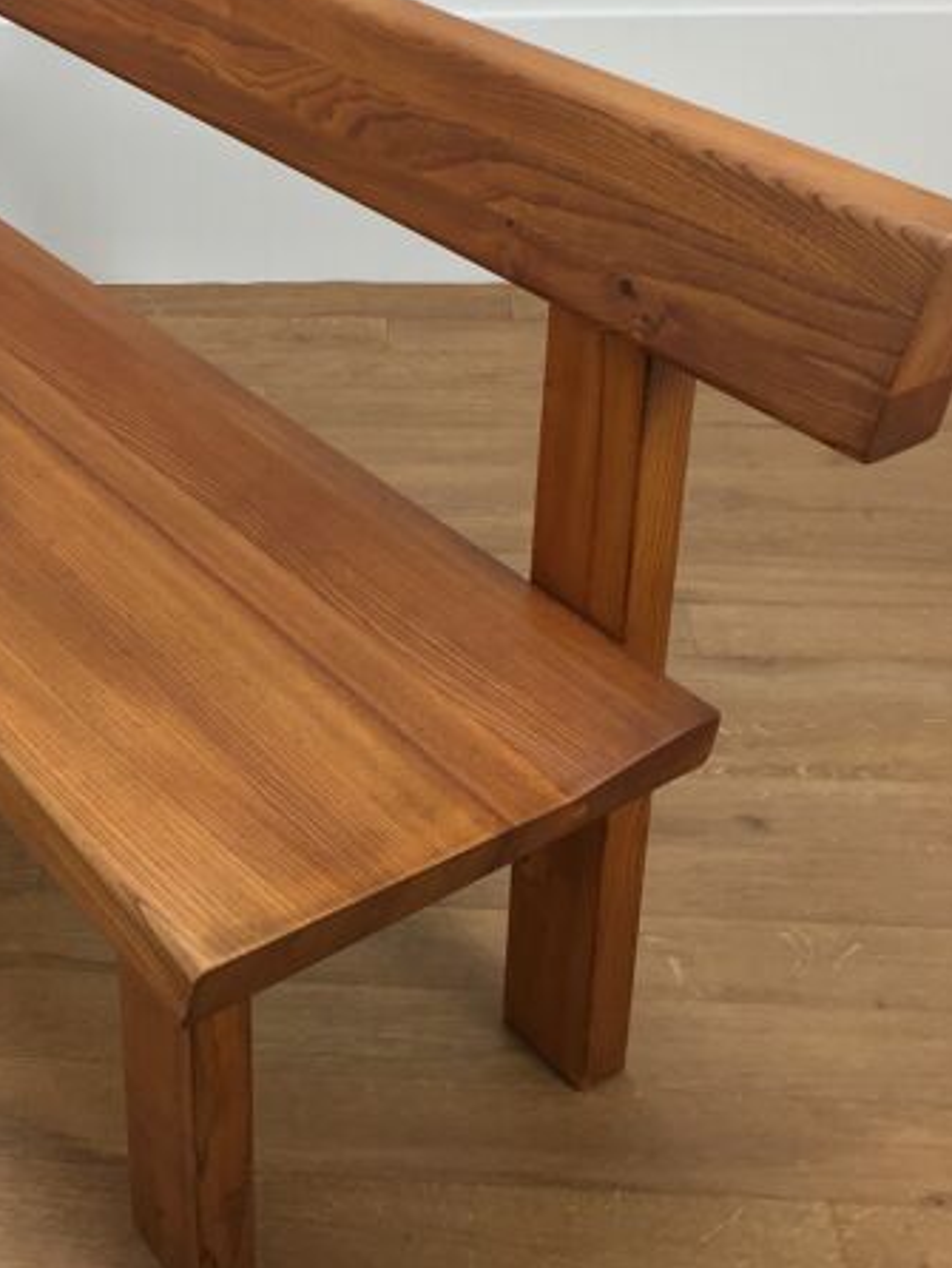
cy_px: 364
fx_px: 1905
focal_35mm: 52
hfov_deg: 27.5
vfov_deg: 36.2
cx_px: 185
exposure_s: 1/33
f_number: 2.2
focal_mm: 4.15
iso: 40
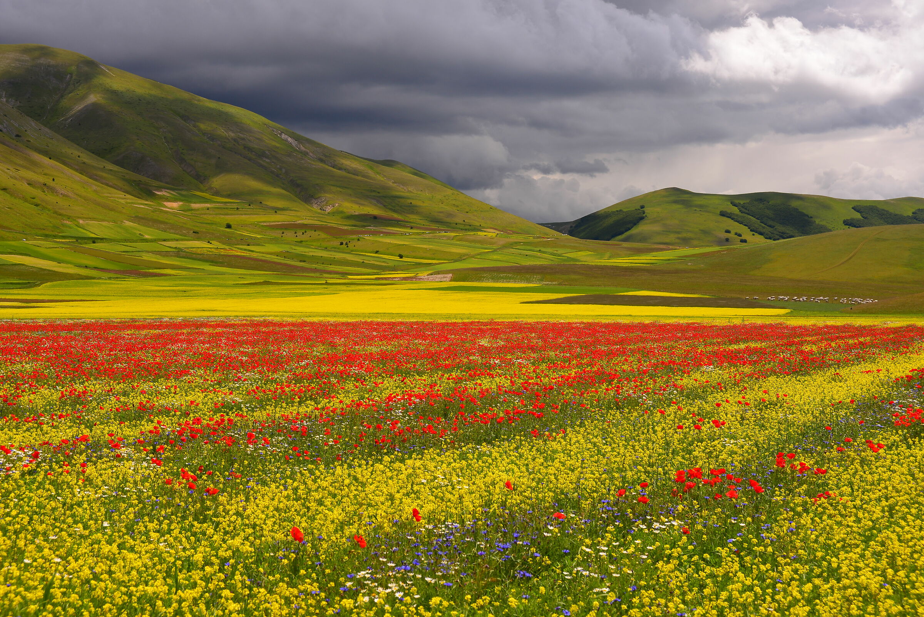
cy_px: 308
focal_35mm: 48
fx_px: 1232
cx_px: 462
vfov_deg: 28.1
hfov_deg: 41.1
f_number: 10
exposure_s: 1/160
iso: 200
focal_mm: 48
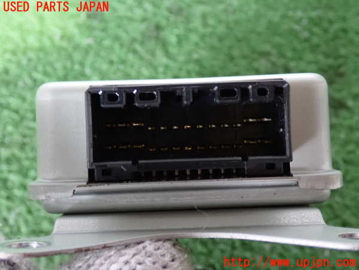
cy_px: 135
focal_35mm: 50
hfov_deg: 38.2
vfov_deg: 29.1
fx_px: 519
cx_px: 180
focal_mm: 9.01
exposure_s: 1/13
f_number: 3.2
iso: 1600
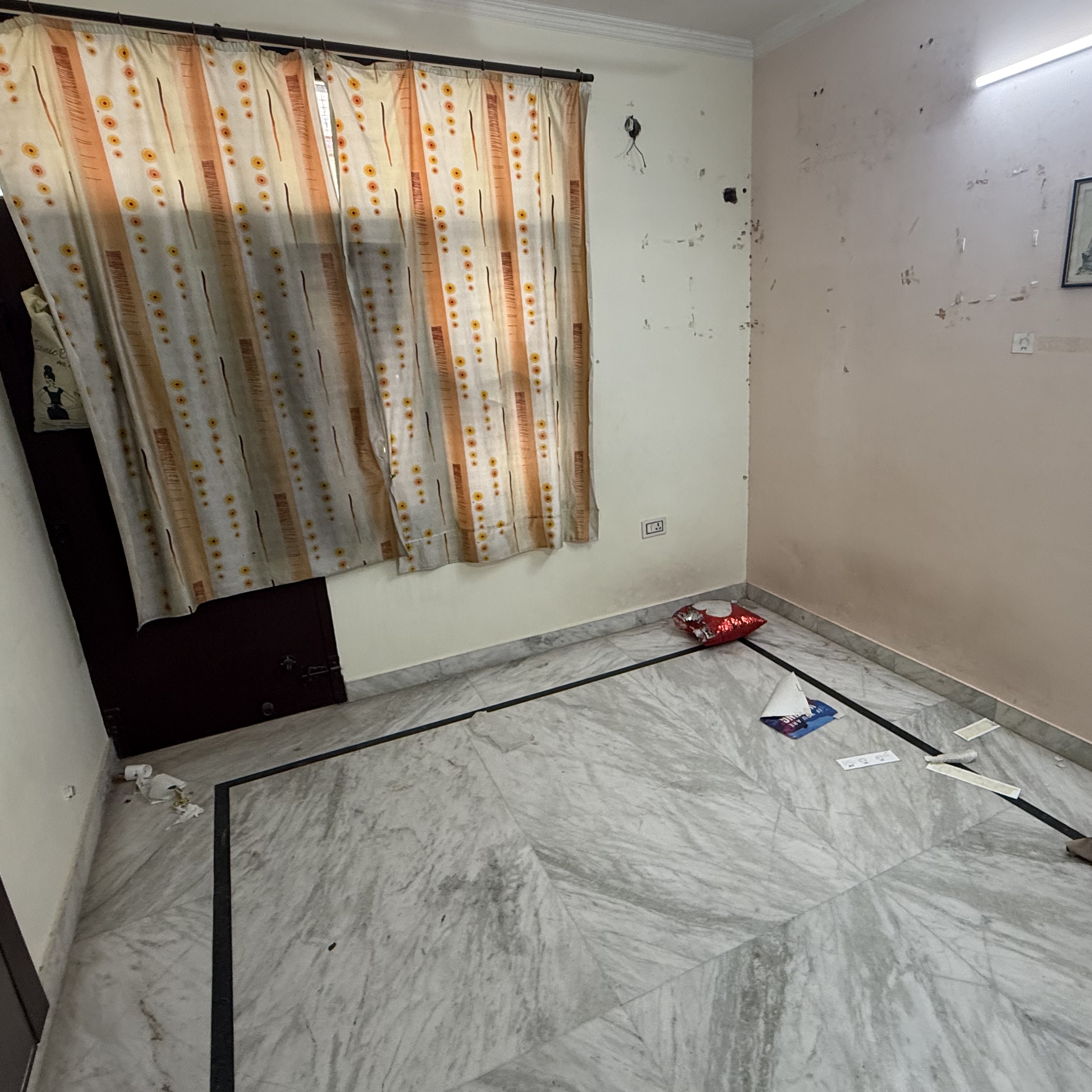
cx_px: 629
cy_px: 541
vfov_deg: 74.8
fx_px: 714
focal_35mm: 20
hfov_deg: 74.4
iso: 200
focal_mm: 2.22
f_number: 2.2
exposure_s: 1/50
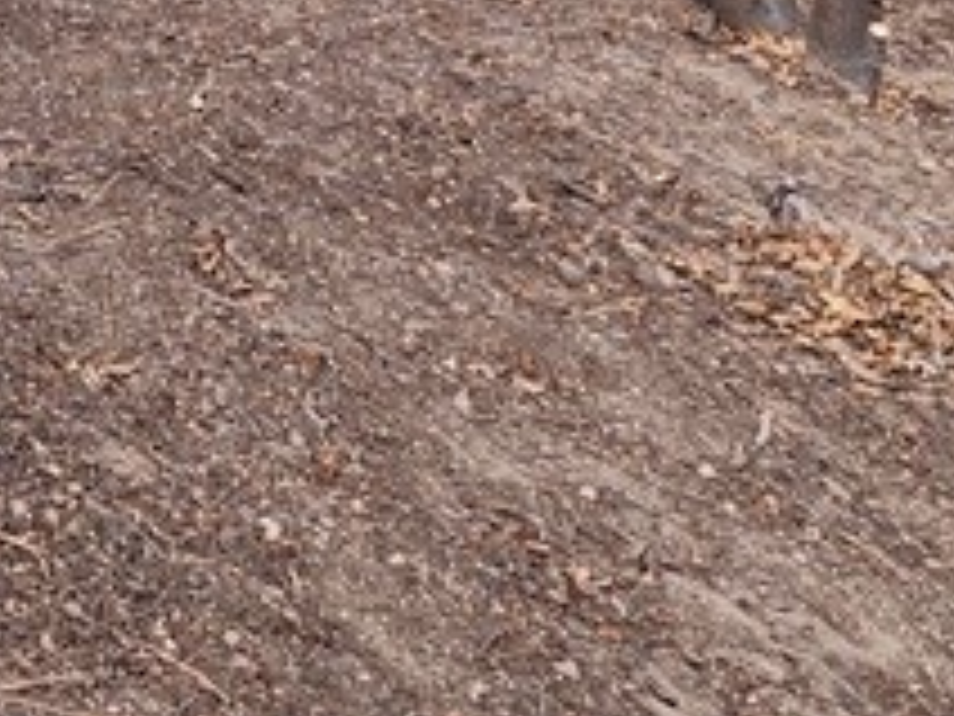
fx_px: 3059
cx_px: -112
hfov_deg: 17.1
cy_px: -513
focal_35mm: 111
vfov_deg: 12.4
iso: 12
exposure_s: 1/767
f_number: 1.8
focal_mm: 6.4
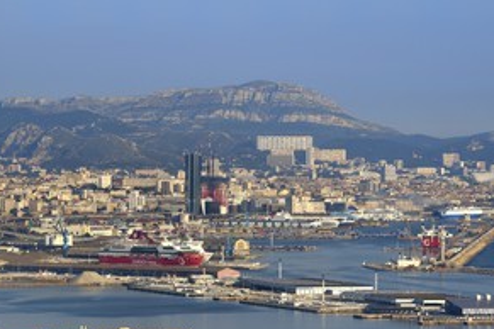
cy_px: 232
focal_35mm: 260
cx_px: 199
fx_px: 3567
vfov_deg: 5.3
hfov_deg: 7.9
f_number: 13
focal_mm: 180
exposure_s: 1/320
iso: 200
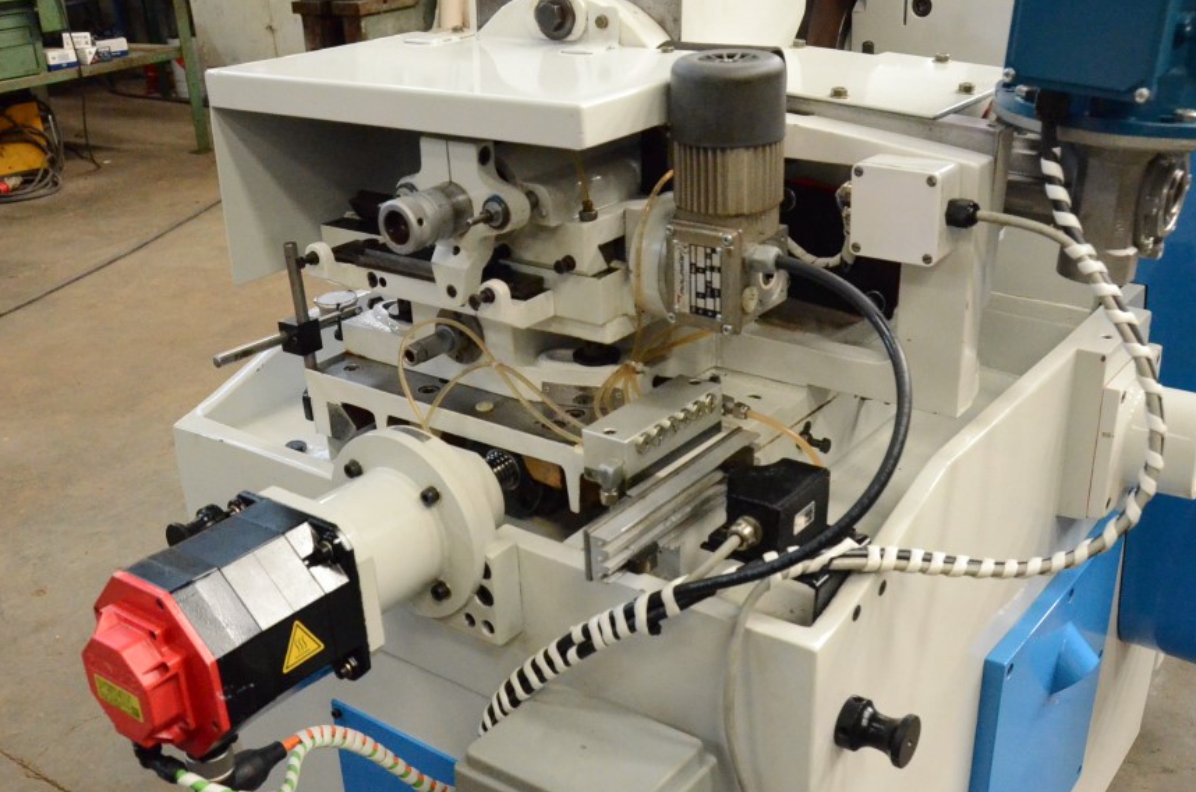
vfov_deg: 34.8
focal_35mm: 38
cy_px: 455
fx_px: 1260
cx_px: 606
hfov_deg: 50.8
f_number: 5.6
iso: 6400
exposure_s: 1/125
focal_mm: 20
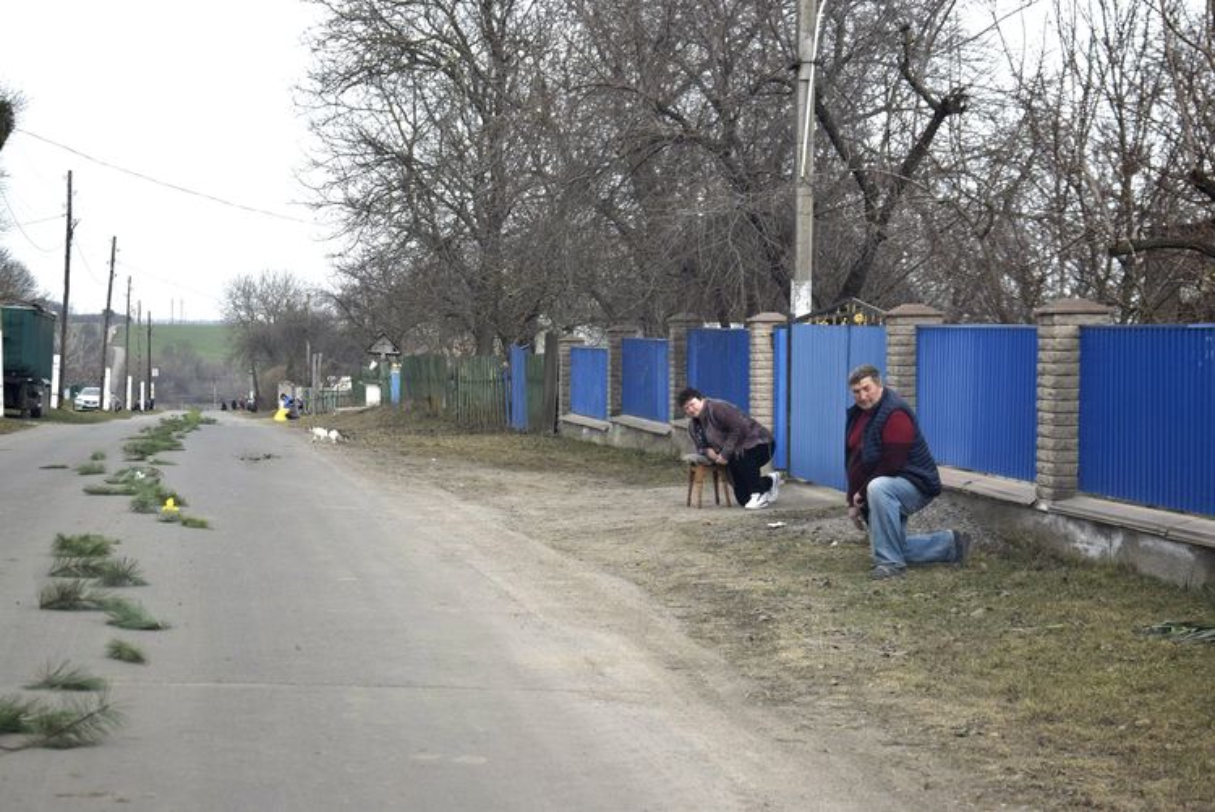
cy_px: 406
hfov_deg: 24.6
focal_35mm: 82
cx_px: 608
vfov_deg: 16.6
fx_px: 2786
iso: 400
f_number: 5.6
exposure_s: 1/800
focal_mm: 55
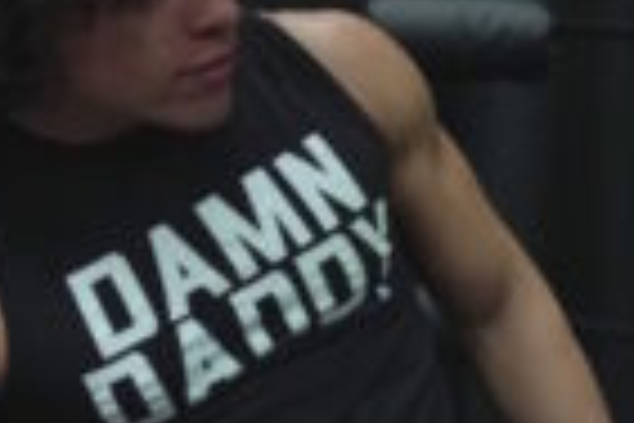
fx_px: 2474
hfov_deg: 14.3
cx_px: 701
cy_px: 432
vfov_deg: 9.7
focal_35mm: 140
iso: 12800
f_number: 3.2
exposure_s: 1/1000
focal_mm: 39.7
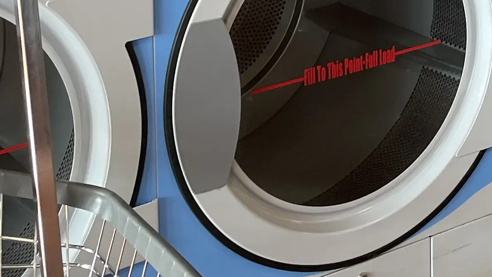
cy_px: -231
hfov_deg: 20.2
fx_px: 1265
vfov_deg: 11.5
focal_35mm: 97
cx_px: 633
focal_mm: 4.2
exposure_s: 1/60
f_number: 1.6
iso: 80
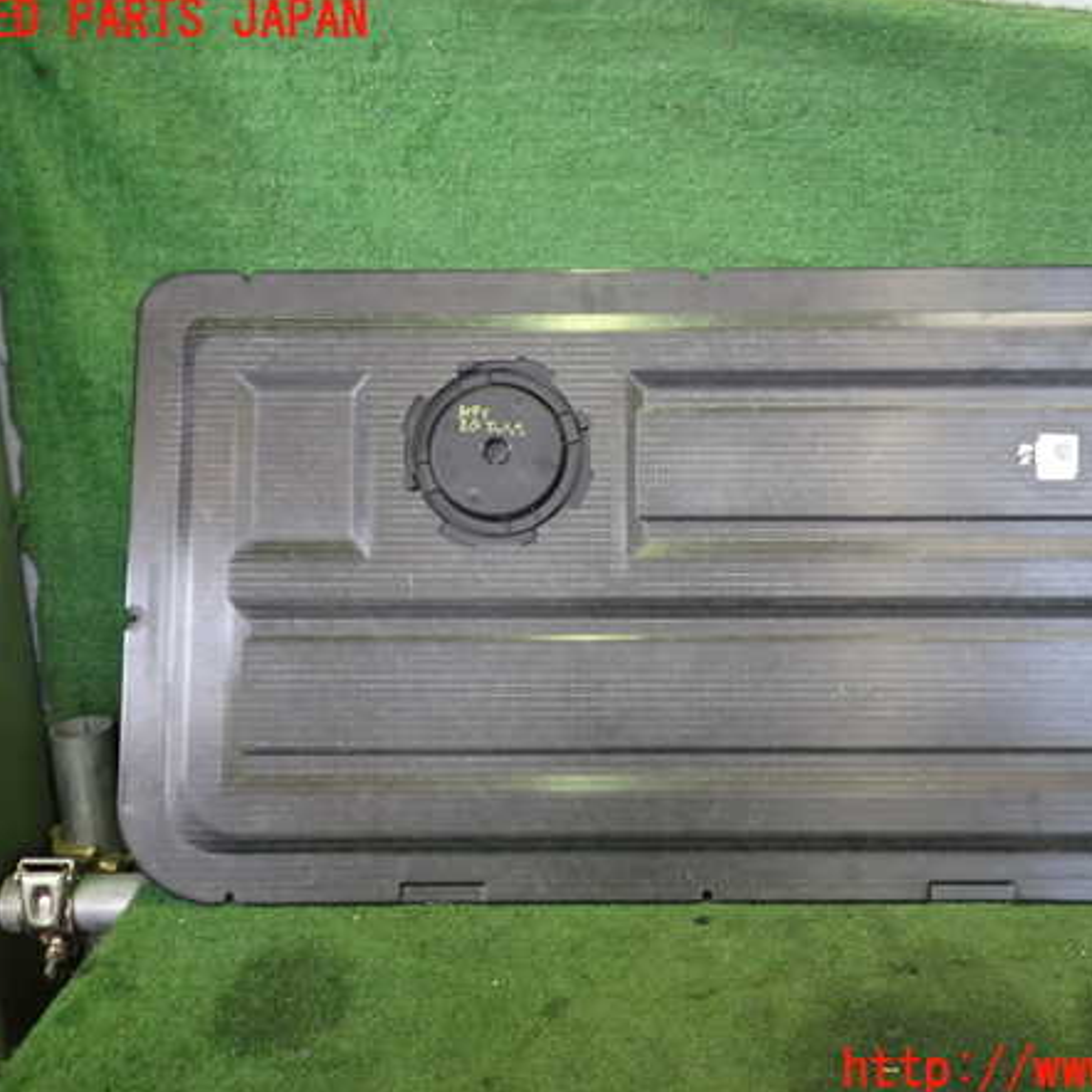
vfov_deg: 46.0
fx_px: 1285
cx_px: 660
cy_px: 546
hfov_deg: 45.8
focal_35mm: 36
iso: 320
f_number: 2.3
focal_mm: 5.4
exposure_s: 1/30
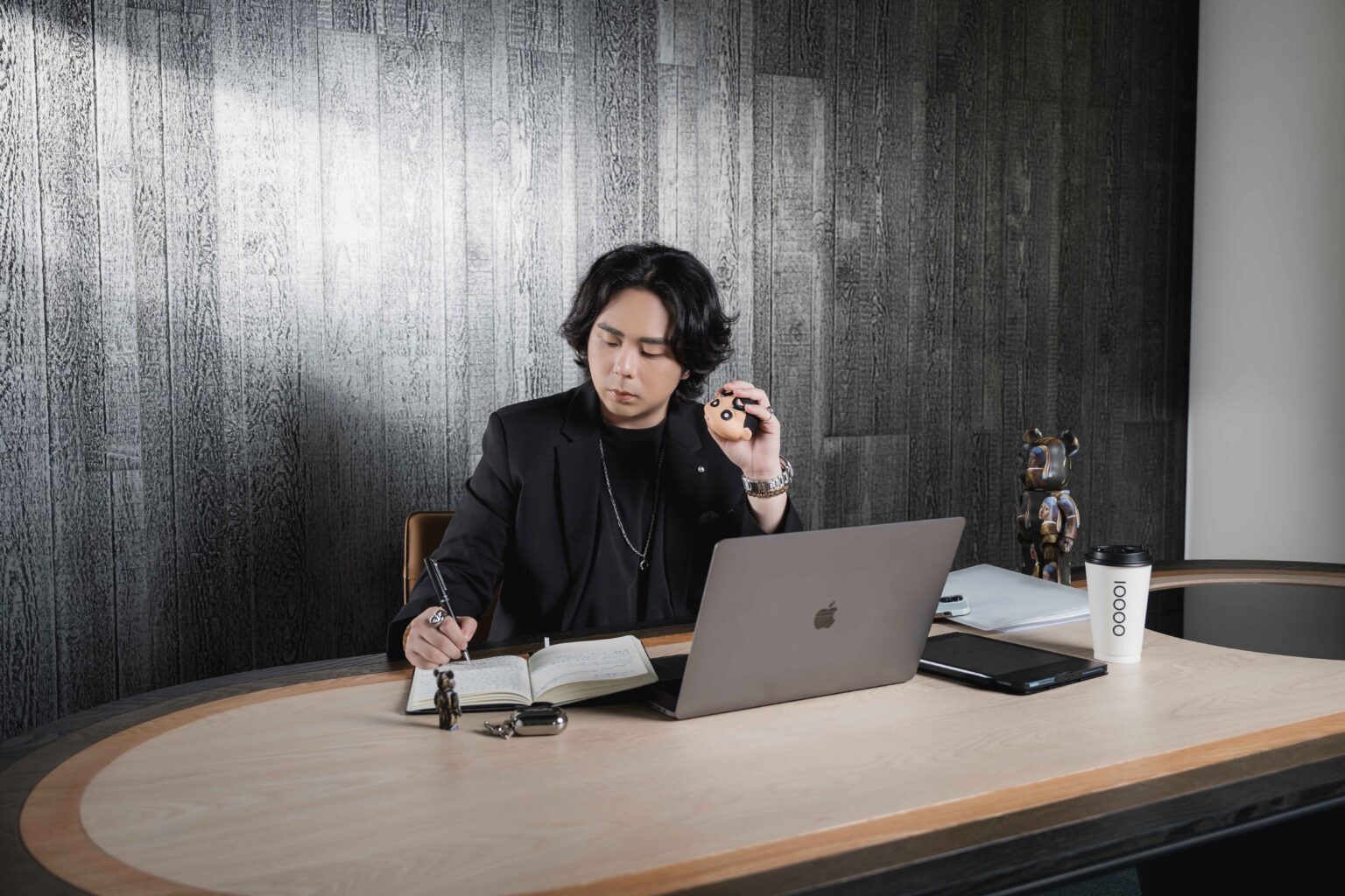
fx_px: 1308
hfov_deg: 54.4
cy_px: 448
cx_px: 672
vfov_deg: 37.9
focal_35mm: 35
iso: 200
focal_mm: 35
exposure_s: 1/250
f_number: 4
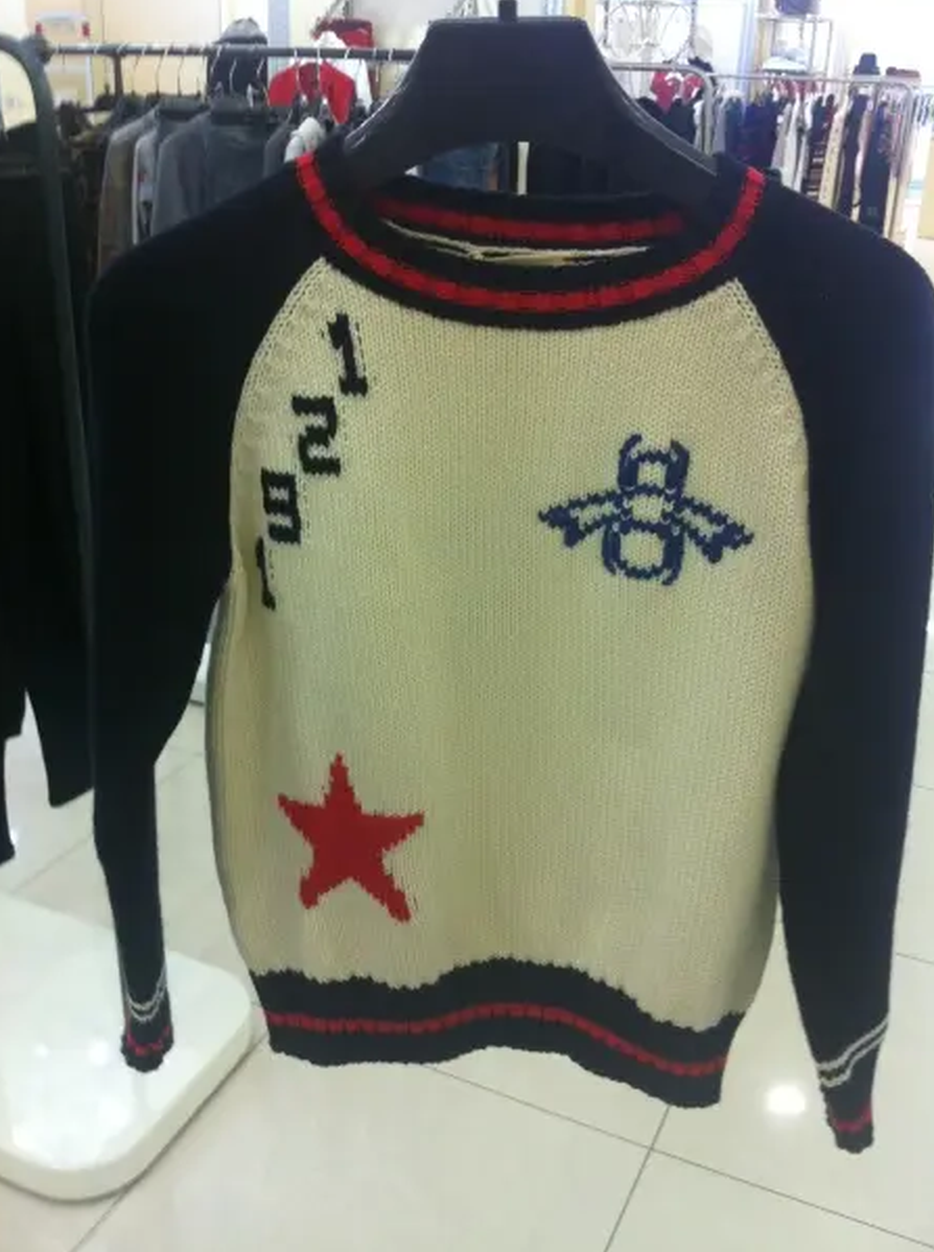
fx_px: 1299
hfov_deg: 39.5
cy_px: 617
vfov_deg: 51.4
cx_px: 466
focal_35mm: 36
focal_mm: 3.85
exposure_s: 1/15
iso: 160
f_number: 2.8
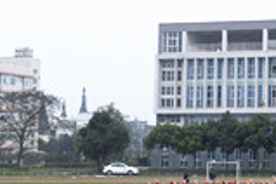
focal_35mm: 126
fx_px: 966
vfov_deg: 10.9
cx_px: 319
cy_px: 53
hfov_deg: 15.7
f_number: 8
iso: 200
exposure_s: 1/50
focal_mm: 40
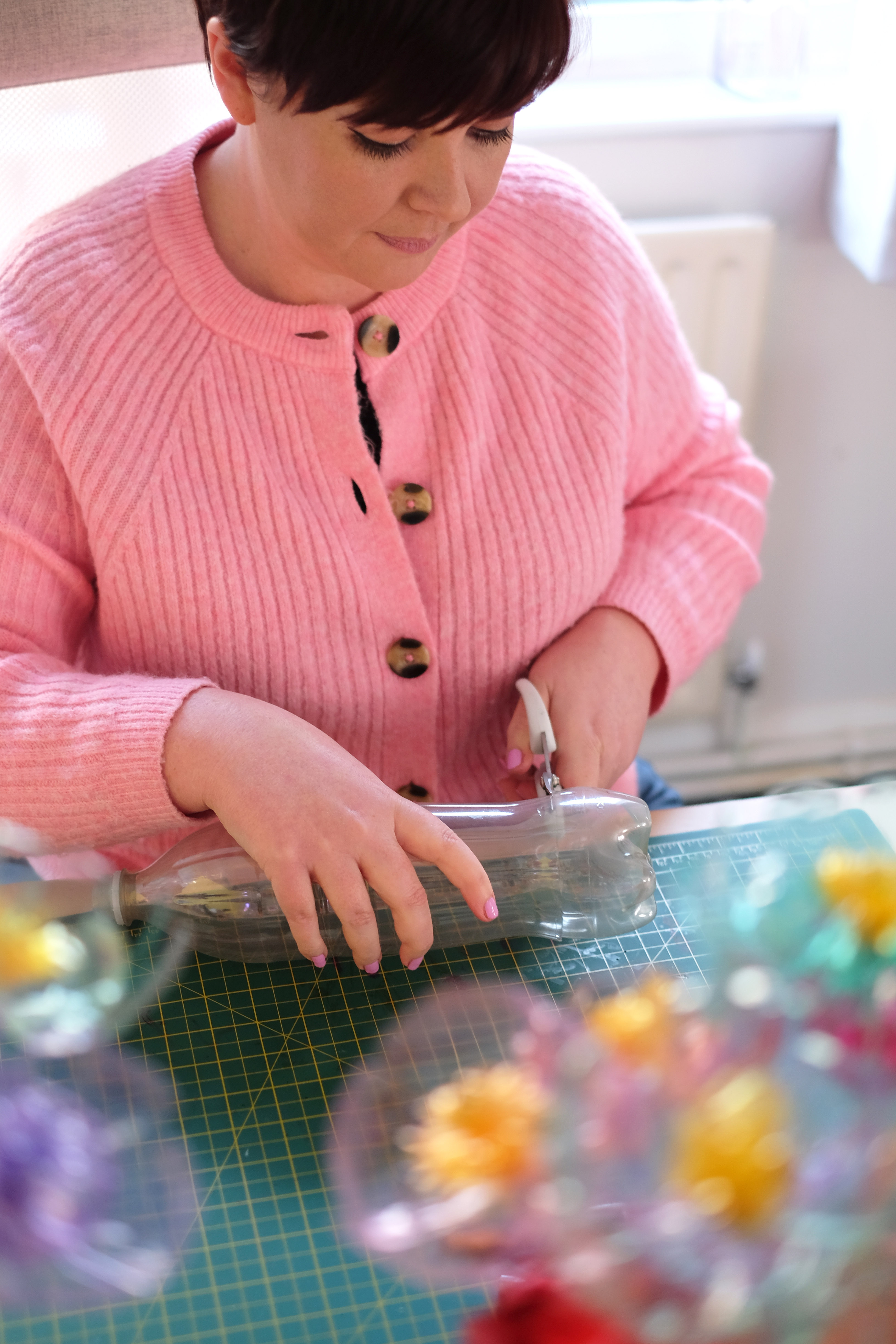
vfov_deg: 37.5
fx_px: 1979
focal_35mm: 53
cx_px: 448
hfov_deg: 25.5
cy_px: 672
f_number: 1.8
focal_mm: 35
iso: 400
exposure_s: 1/125
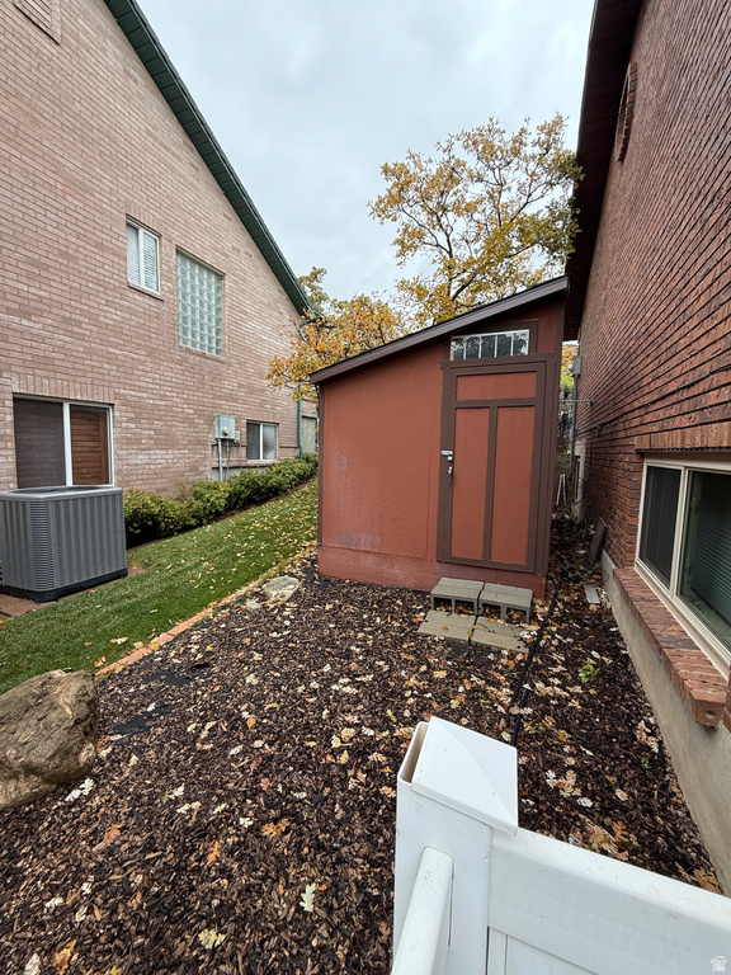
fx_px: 394
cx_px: 366
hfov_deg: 85.7
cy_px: 488
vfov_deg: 102.1
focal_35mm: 14
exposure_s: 1/101
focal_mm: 2.22
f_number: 2.2
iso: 80
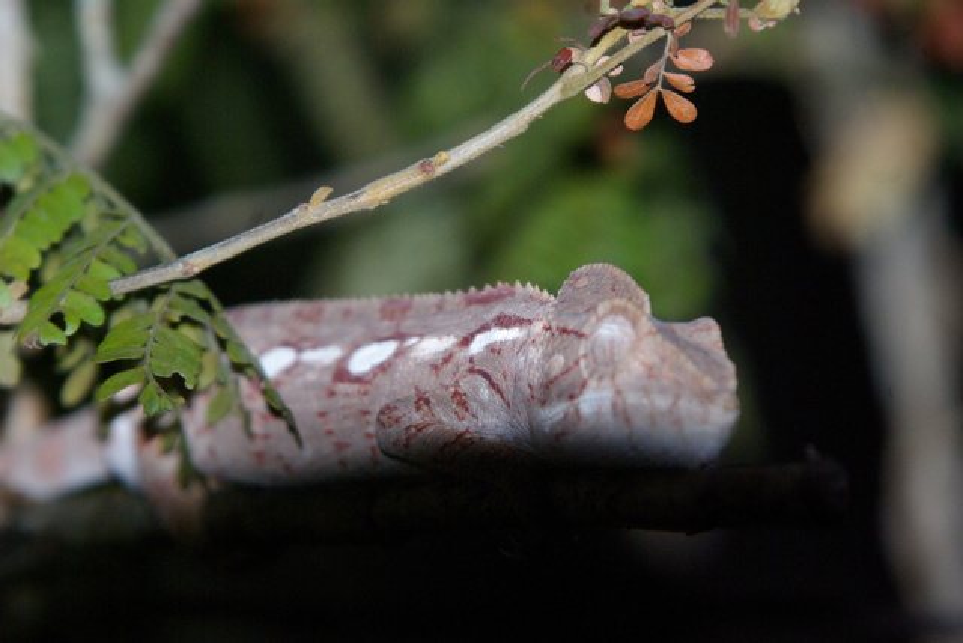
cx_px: 482
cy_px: 322
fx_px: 10836
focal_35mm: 405
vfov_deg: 3.4
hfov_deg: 5.1
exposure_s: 1/180
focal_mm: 270
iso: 800
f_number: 5.6
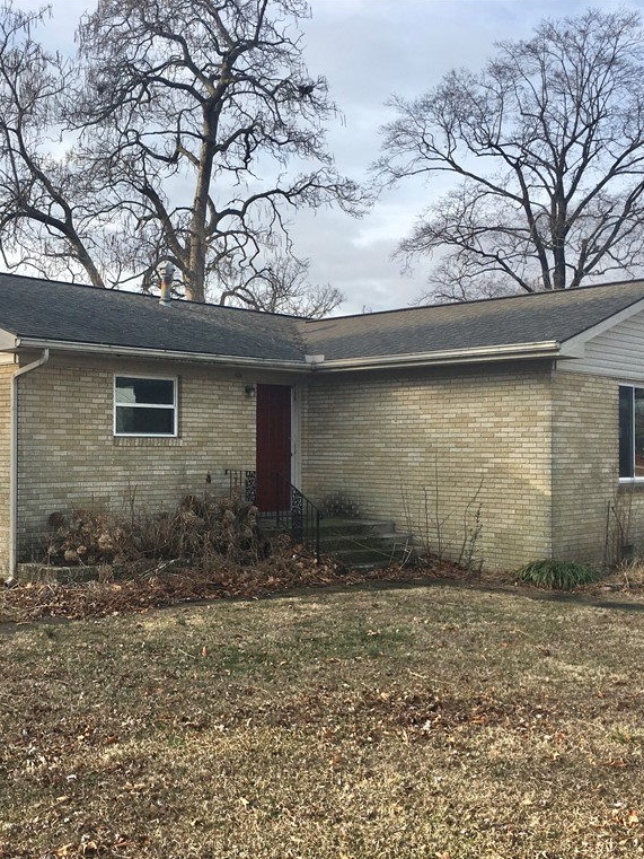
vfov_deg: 47.9
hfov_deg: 36.5
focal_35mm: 39
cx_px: 227
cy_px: 430
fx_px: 967
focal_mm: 4.15
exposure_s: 1/1099
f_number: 2.2
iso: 25
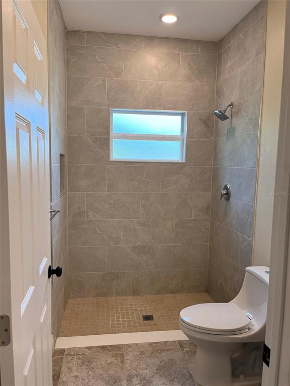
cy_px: 193
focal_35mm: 26
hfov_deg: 53.1
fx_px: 290
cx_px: 145
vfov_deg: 67.3
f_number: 1.6
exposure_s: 1/120
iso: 64
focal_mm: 5.1
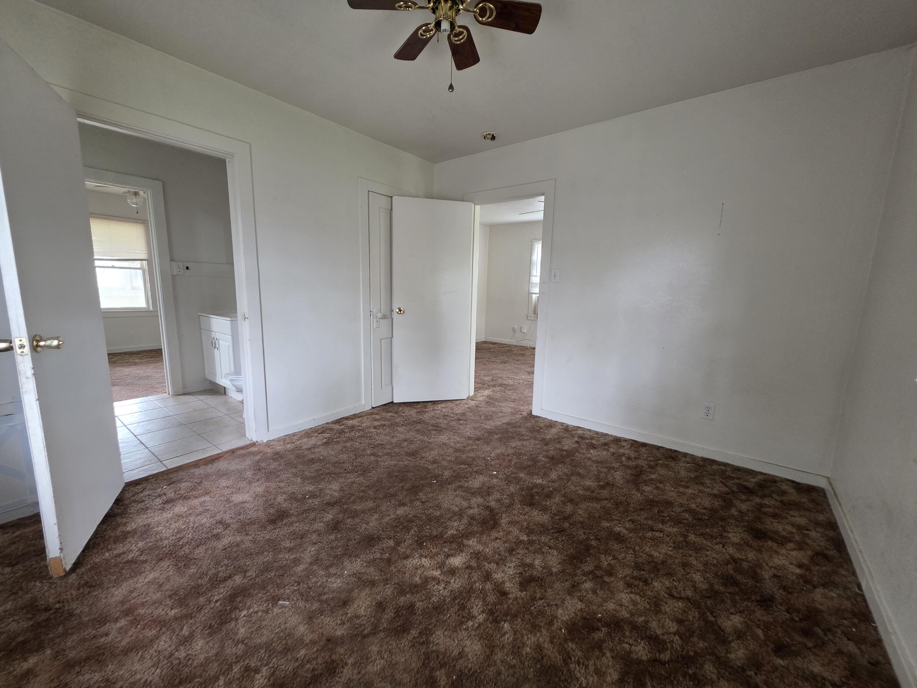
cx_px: 458
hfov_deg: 106.2
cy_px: 344
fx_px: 344
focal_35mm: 13
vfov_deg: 89.9
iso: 250
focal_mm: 2.2
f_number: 1.9
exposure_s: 1/60
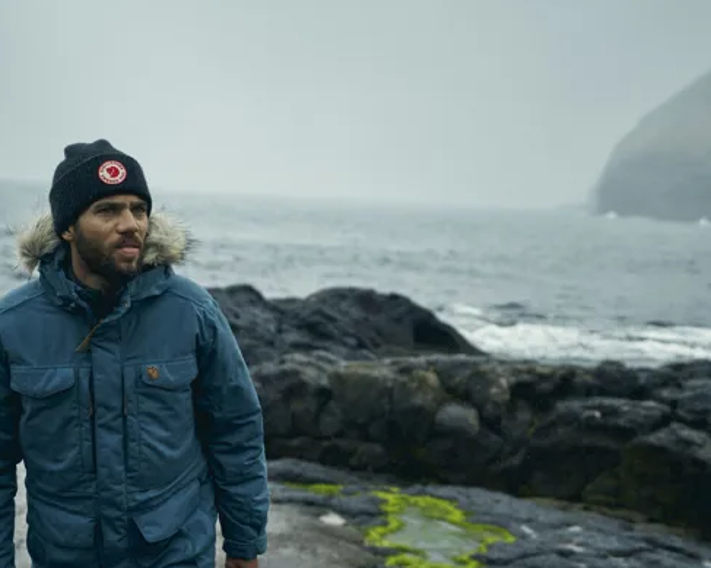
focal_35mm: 54
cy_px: 375
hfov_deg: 34.7
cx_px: 291
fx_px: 1136
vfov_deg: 27.9
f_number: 2.5
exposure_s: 1/1600
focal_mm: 35
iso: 100
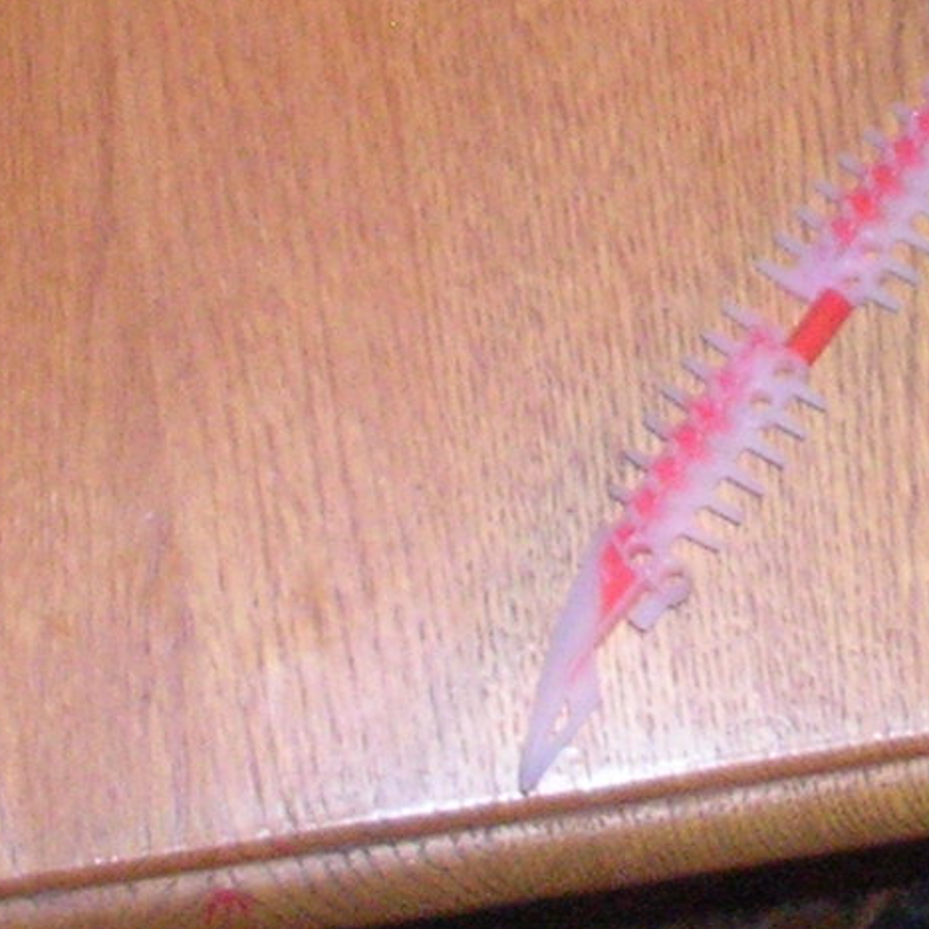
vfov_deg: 11.5
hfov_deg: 11.6
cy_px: -330
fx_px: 4463
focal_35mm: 147
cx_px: 1118
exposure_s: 1.5
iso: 200
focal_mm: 5.8
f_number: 2.8
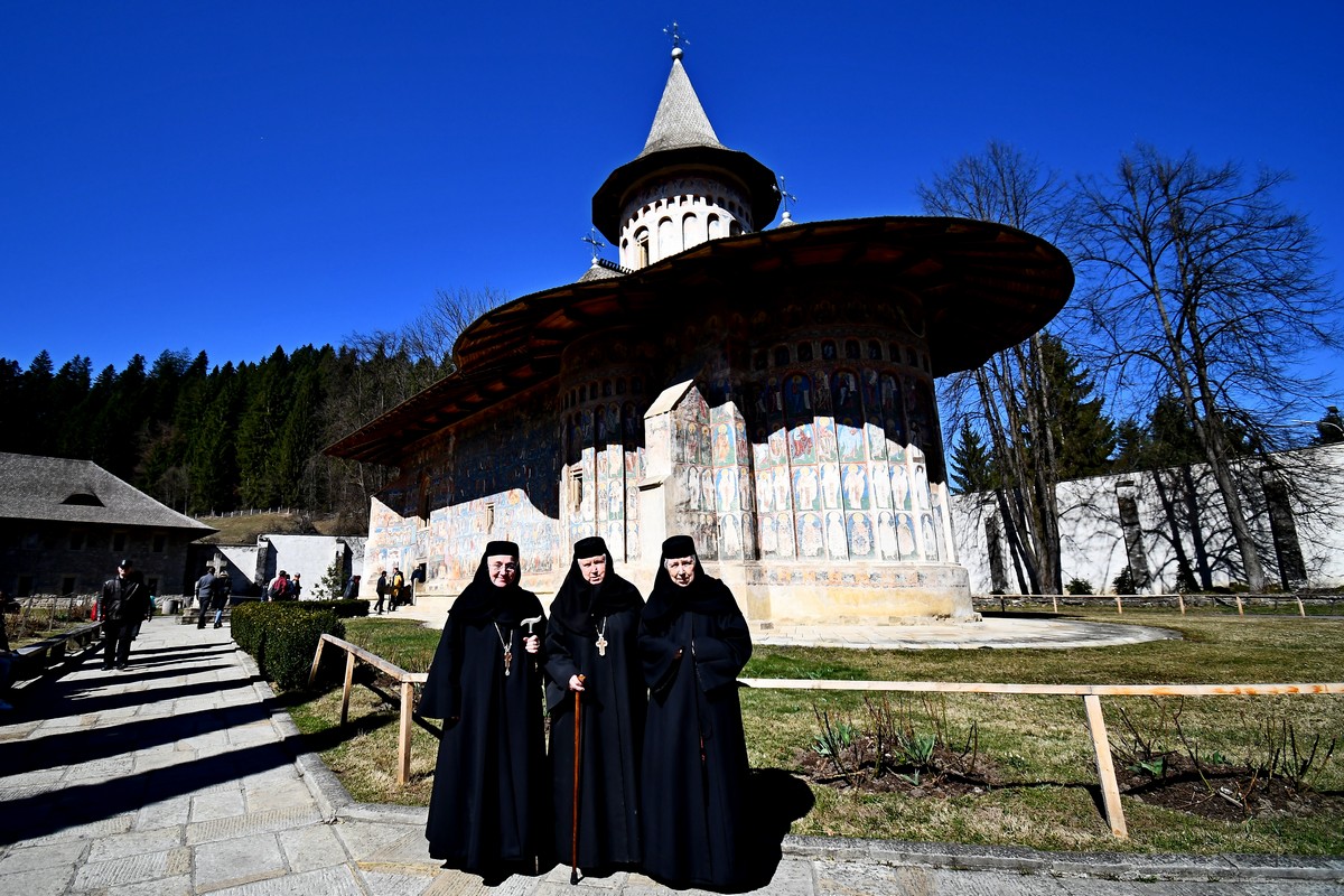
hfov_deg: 100.4
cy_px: 448
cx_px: 672
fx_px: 560
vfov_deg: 77.3
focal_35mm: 15
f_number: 4.5
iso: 400
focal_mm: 10
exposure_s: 1/3200
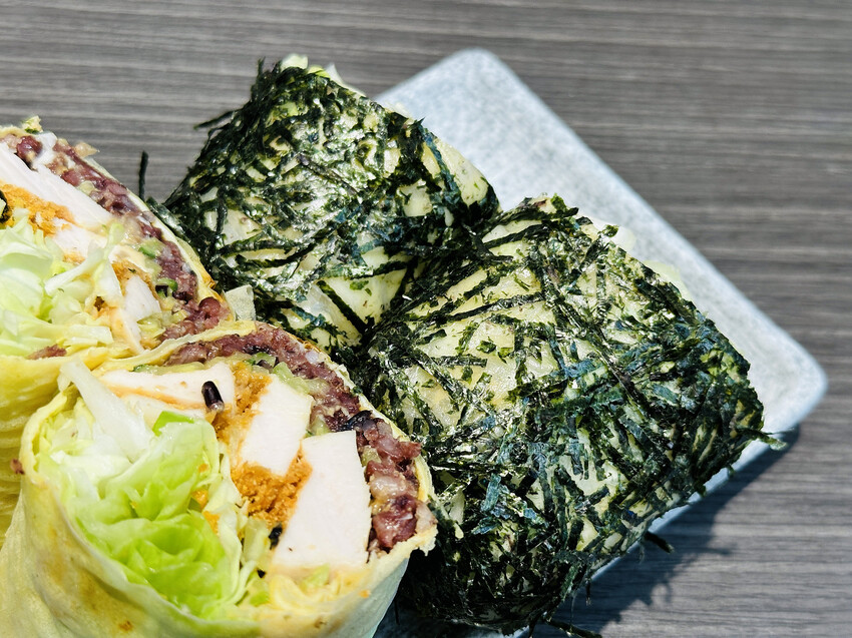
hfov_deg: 39.7
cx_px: 426
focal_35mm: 48
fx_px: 1181
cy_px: 319
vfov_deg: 30.3
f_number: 1.78
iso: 80
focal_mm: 6.86
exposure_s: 1/120
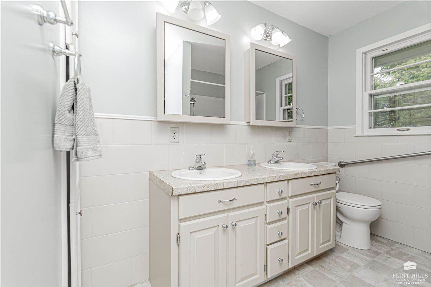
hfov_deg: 100.4
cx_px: 216
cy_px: 144
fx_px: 180
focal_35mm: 15
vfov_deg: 77.3
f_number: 10
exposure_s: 1/60
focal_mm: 10
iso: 640
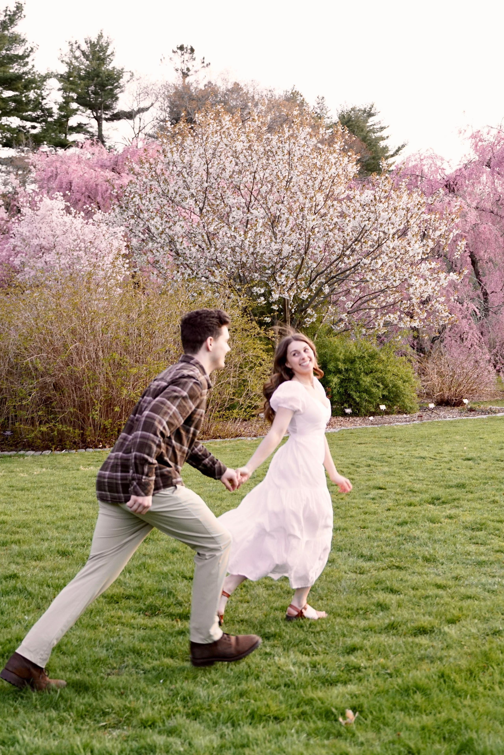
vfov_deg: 58.7
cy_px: 378
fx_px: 672
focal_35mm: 32
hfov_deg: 41.1
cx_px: 252
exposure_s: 1/250
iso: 800
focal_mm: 32
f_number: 2.8
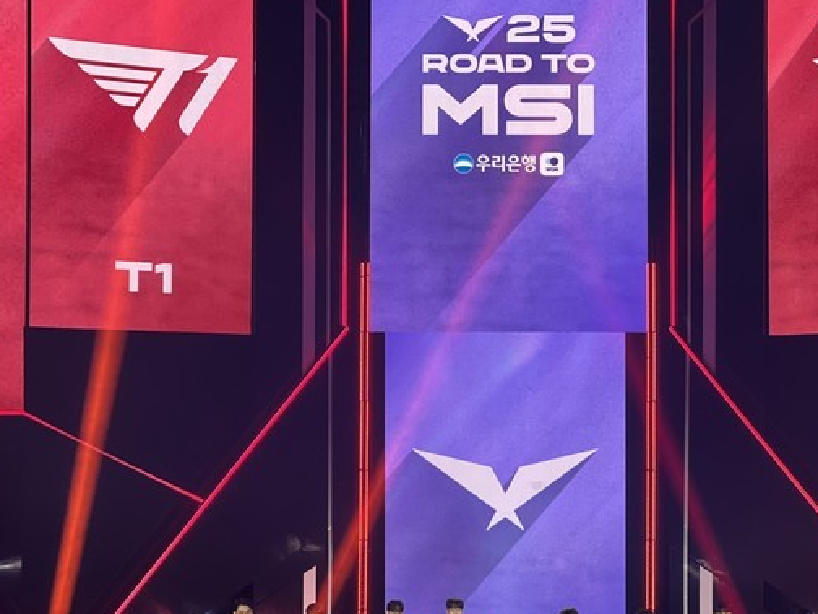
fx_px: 2528
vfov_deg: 13.8
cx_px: 469
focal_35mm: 107
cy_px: 360
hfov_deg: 18.4
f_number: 2.8
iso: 160
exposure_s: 1/41
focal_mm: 9
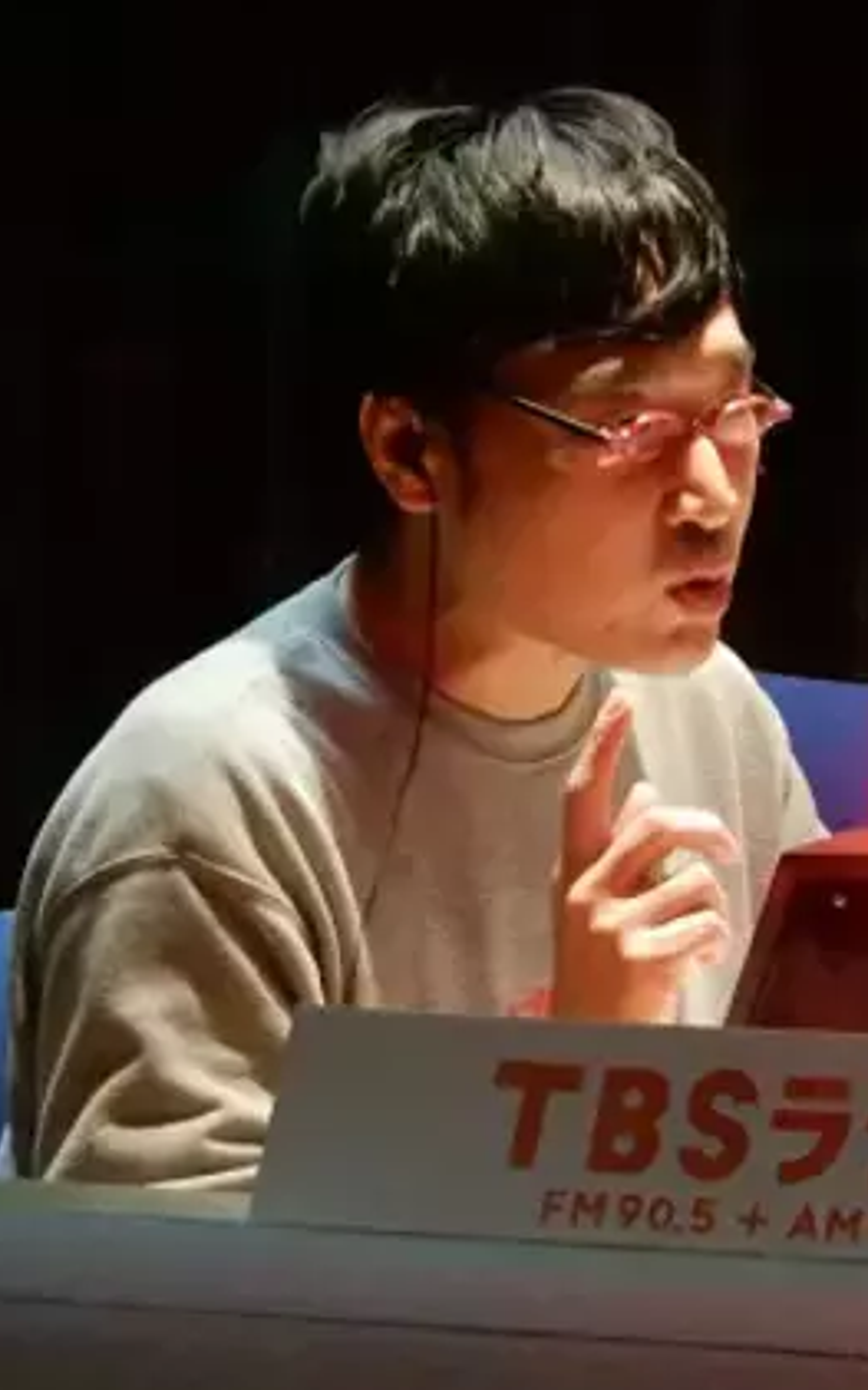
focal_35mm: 272
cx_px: 637
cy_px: 650
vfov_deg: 7.7
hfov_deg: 4.8
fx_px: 10299
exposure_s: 1/40
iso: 1600
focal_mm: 32.1
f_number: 5.6
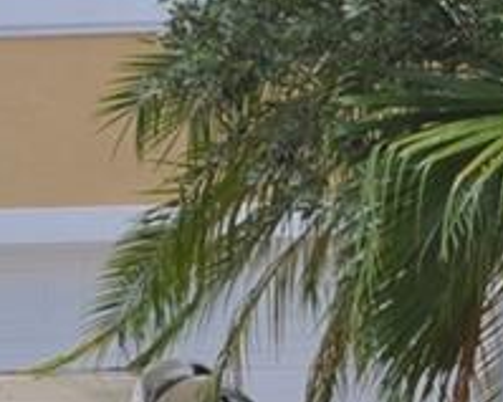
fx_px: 3363
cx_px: 500
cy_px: 230
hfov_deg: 8.5
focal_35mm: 226
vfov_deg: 6.8
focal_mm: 20
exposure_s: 1/200
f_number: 7.1
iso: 200
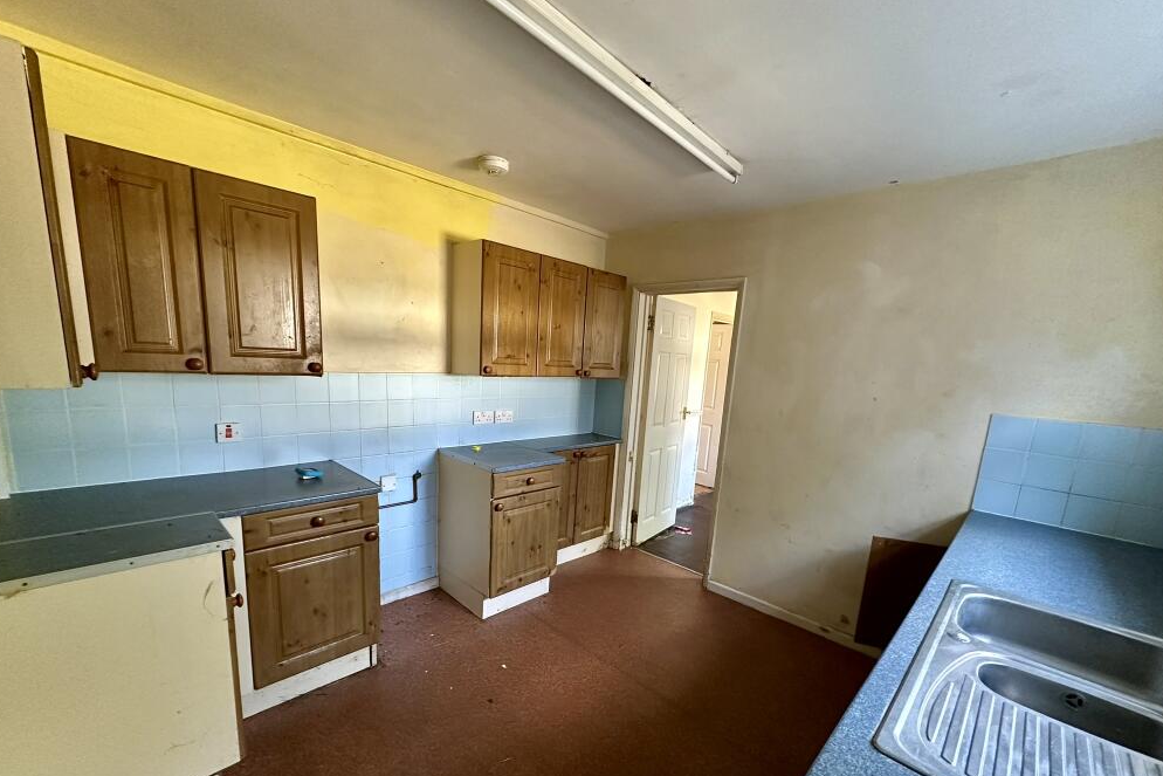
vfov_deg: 76.9
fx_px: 485
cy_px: 446
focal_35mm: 15
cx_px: 582
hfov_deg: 100.4
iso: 400
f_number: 2.2
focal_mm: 2.22
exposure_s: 1/60
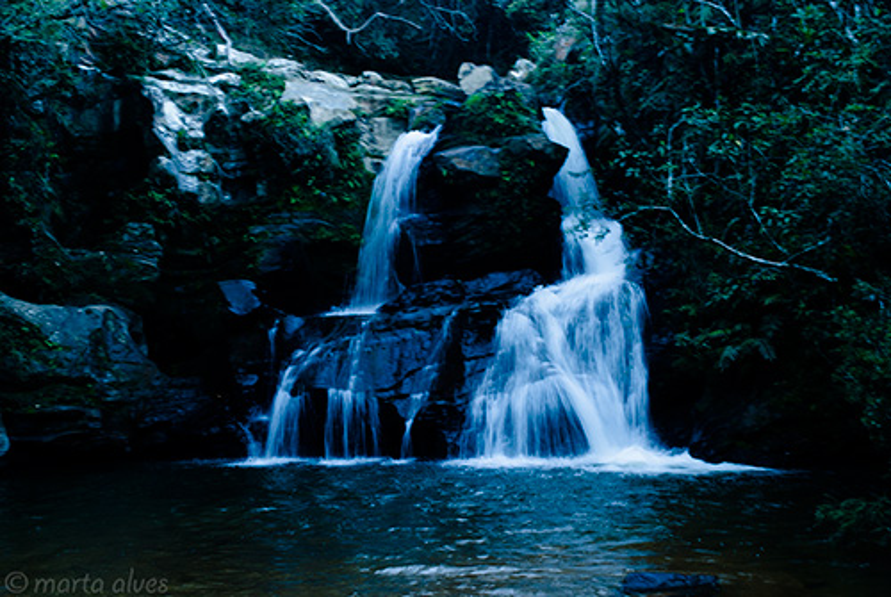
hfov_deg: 37.8
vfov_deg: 25.8
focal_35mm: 52
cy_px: 298
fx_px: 1301
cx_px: 446
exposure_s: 1/4
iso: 100
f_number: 16
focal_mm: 35
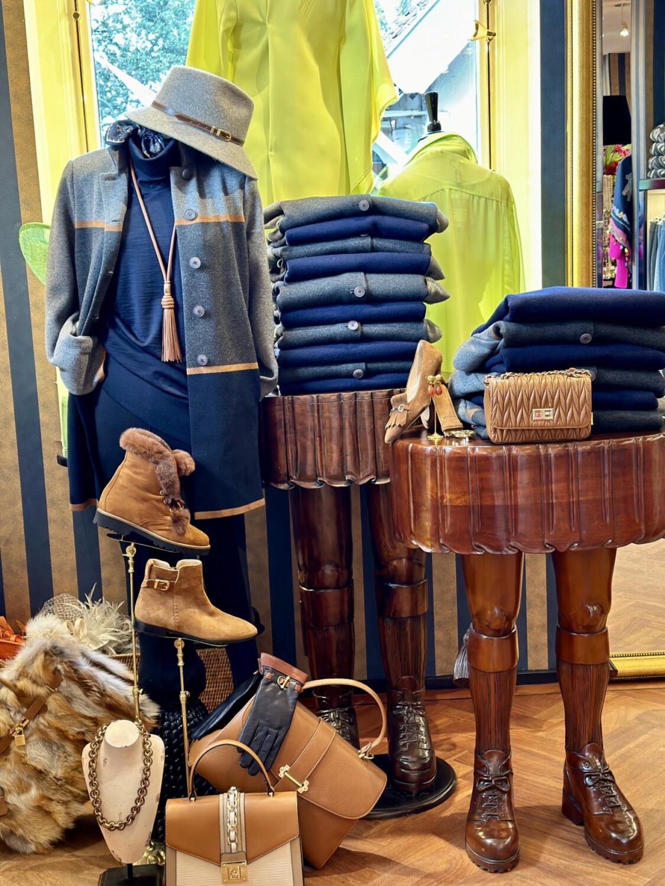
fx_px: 1229
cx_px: 332
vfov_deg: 39.7
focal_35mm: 48
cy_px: 443
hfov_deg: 30.3
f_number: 1.78
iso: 160
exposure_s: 1/50
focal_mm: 6.86
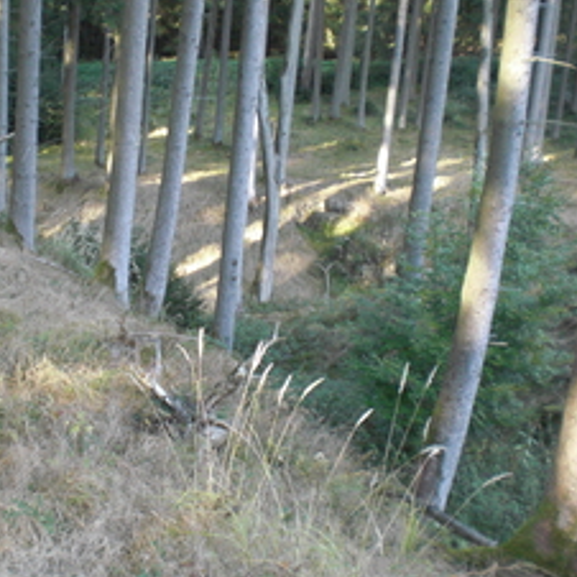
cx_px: 188
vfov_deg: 32.2
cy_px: 291
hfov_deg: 31.9
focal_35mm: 53
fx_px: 999
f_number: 3.1
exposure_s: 1/80
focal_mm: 6.3
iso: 200
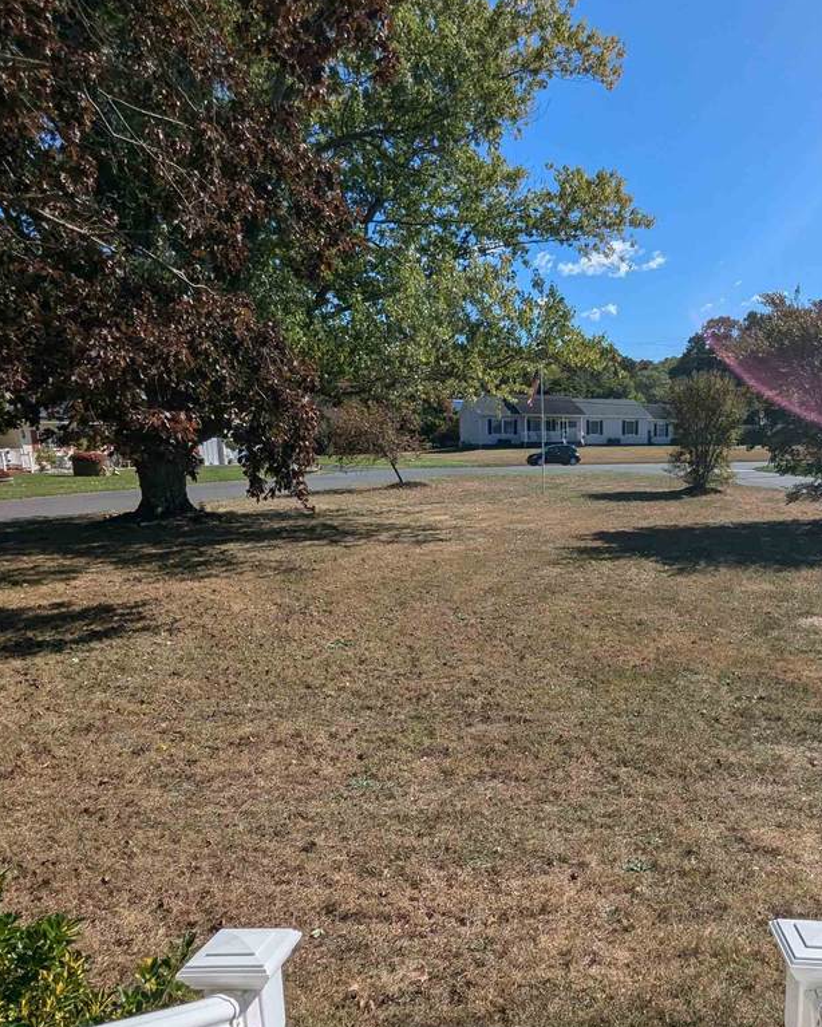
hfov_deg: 53.5
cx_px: 567
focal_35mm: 26
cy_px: 615
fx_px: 790
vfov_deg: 65.4
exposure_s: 1/4219
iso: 50
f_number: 2.2
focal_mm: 2.35
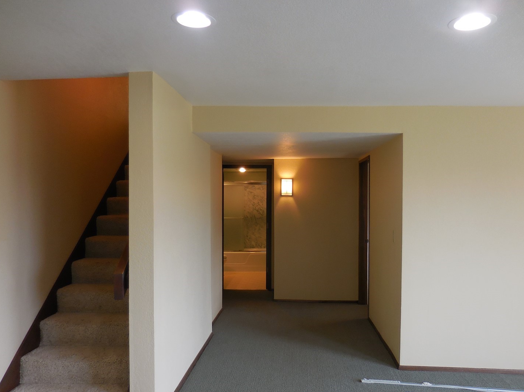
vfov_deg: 49.7
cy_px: 206
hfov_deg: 63.4
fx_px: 424
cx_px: 277
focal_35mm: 28
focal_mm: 4.5
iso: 125
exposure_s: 1/30
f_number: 3.3
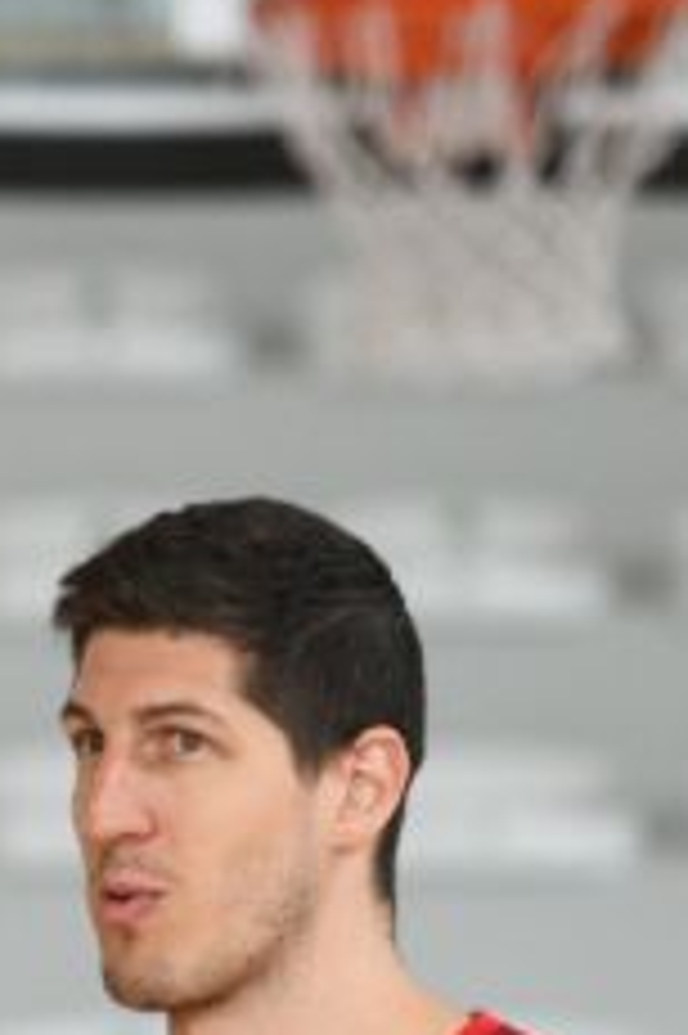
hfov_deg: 2.0
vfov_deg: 3.1
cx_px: -976
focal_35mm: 669
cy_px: 1505
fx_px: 19205
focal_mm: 150
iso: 640
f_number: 3.5
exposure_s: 1/400
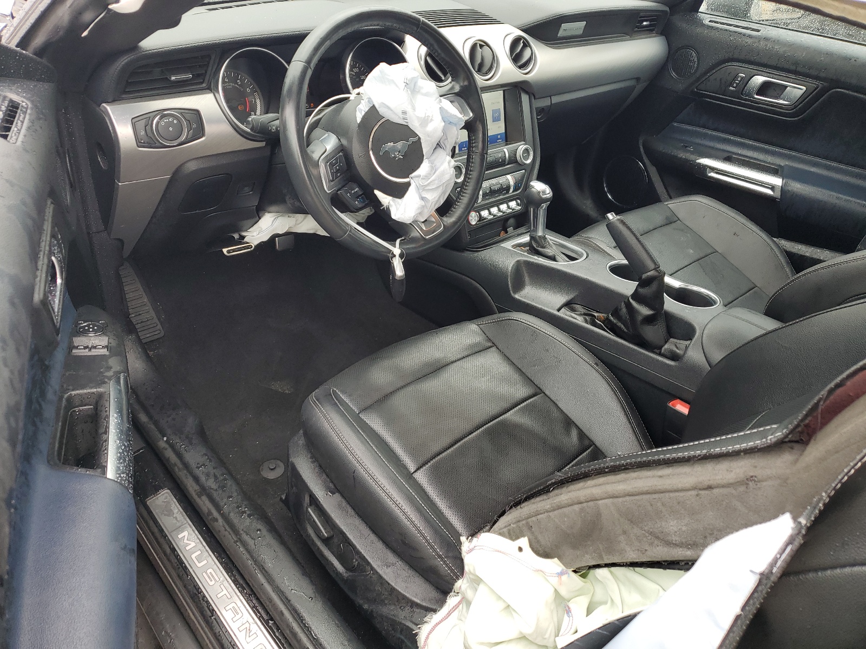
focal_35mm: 26
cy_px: 324
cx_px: 433
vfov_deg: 53.1
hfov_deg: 67.3
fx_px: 650
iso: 50
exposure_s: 1/172
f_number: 1.5
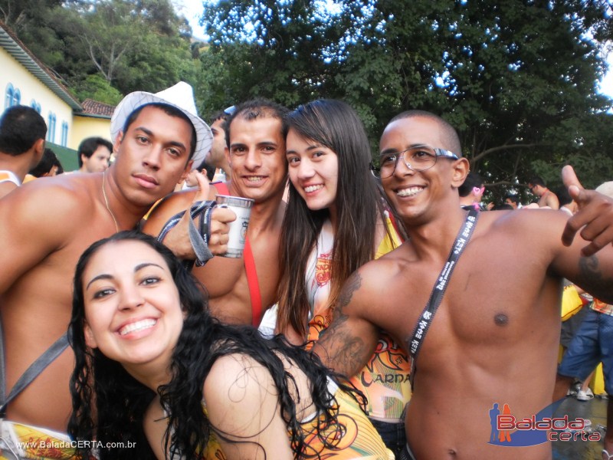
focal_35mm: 36
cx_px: 306
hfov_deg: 51.4
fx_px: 638
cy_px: 230
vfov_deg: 39.7
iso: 125
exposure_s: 1/30
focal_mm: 6.3
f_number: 3.1
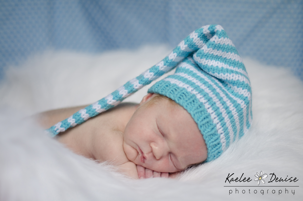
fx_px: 630
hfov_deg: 27.0
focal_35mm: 75
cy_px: 100
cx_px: 152
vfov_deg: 18.1
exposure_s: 1/320
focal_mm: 50
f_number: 1.4
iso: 400
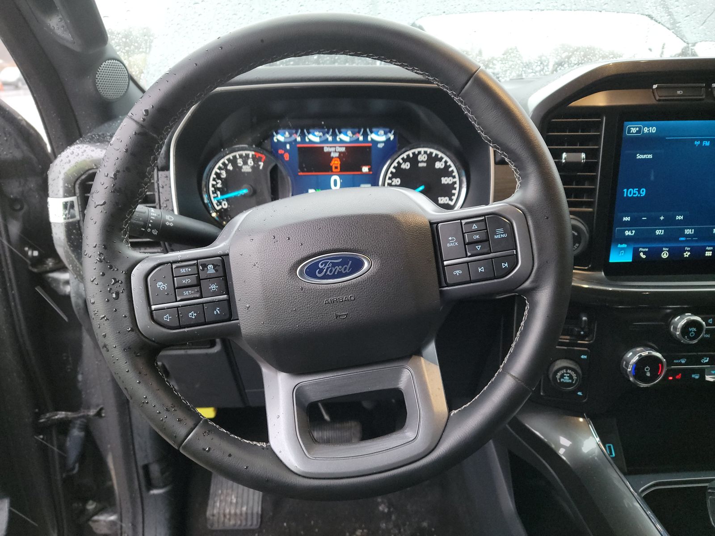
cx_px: 358
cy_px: 268
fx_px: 496
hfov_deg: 71.6
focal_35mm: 24
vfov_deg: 56.8
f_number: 1.8
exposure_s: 1/59
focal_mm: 6.7
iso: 1053
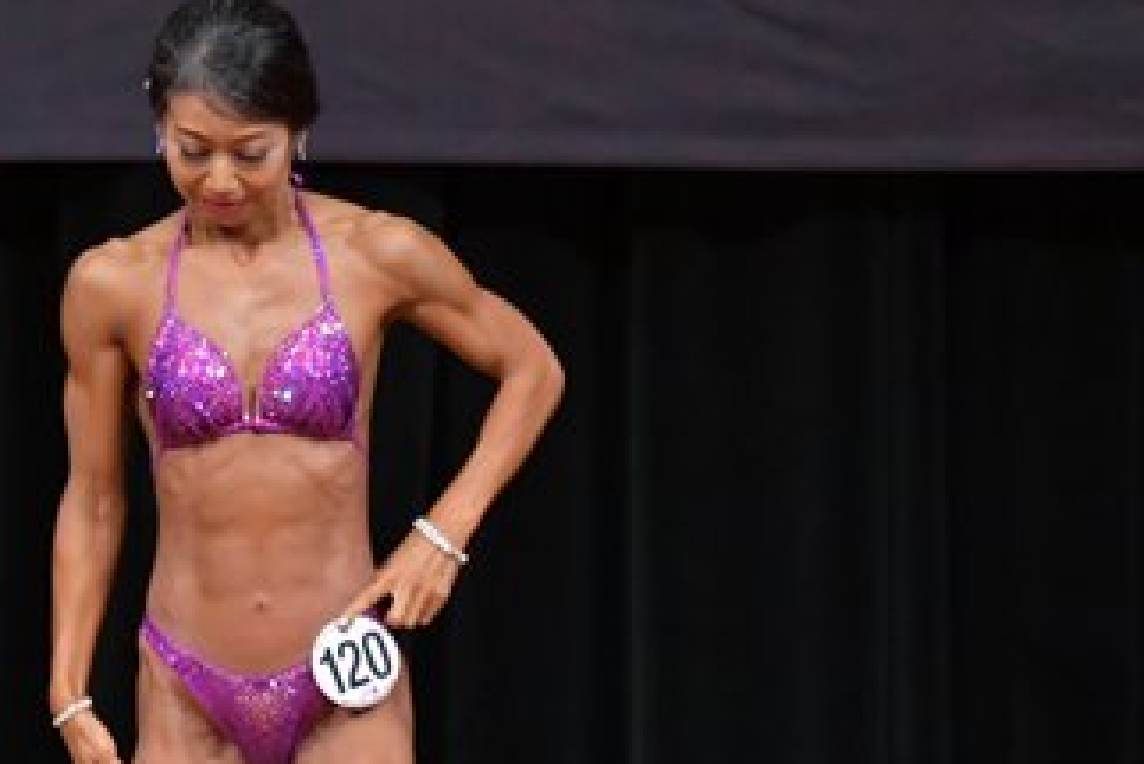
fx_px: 22921
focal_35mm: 721
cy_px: 558
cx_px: 190
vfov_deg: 1.9
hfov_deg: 2.9
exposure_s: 1/400
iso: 4000
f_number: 5.6
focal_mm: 200
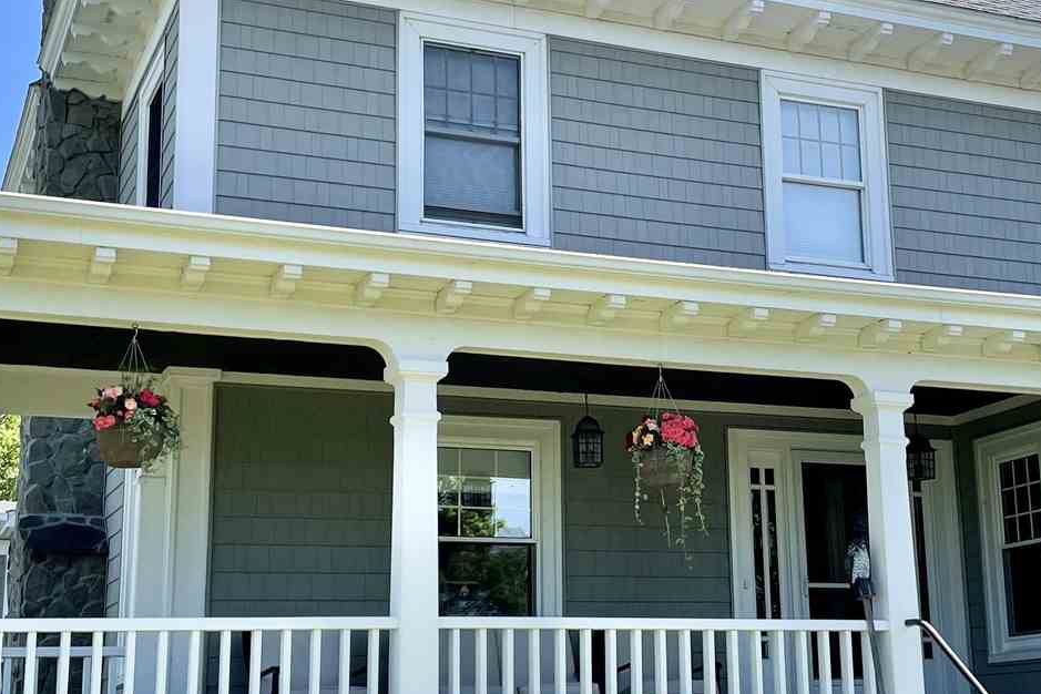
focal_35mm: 59
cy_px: 354
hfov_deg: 33.7
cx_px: 667
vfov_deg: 23.0
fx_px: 1706
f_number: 1.6
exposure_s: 1/1770
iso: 32
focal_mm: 4.2
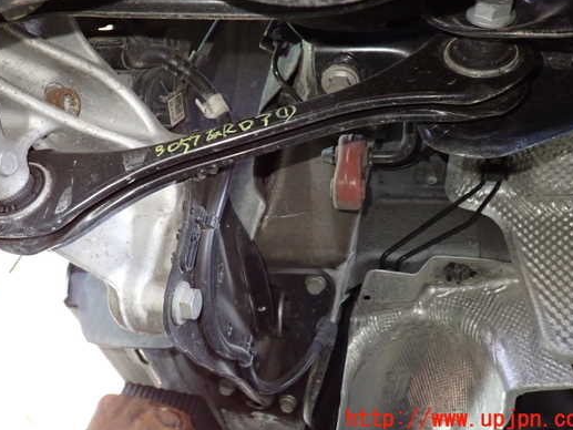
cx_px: 264
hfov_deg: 61.6
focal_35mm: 29
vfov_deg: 48.1
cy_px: 184
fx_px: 480
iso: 800
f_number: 2
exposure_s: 1/30
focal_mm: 4.5
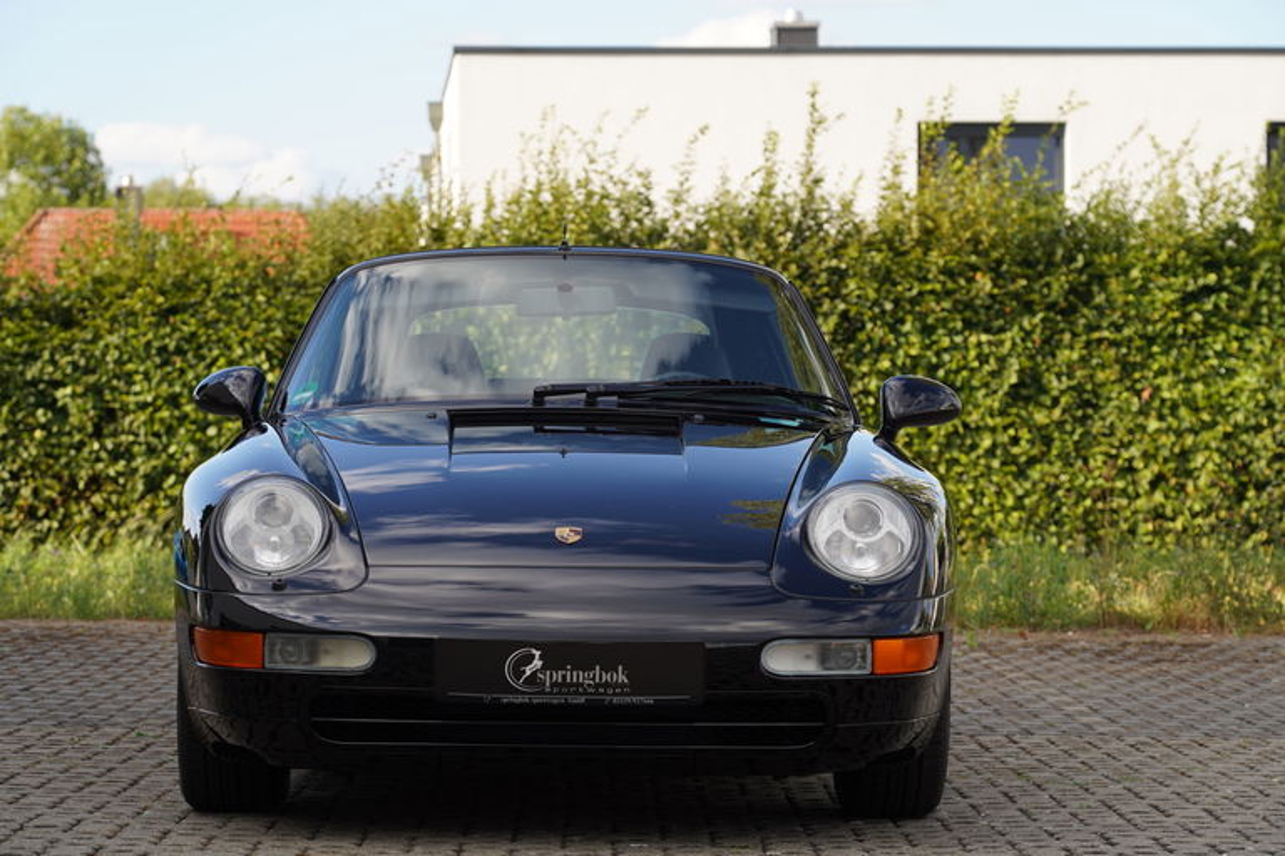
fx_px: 3748
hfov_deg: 19.5
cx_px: 642
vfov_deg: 13.0
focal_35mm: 105
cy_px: 428
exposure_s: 1/160
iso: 100
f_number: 6.3
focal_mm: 105
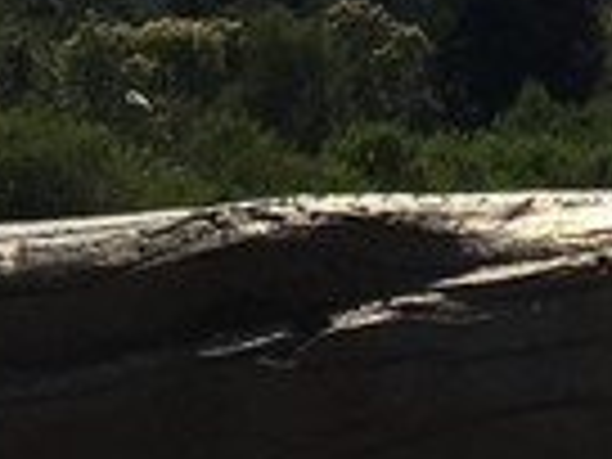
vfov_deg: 6.6
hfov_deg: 9.1
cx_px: 814
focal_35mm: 214
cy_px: -616
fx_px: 3783
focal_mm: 4.15
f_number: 2.2
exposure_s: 1/4808
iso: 25
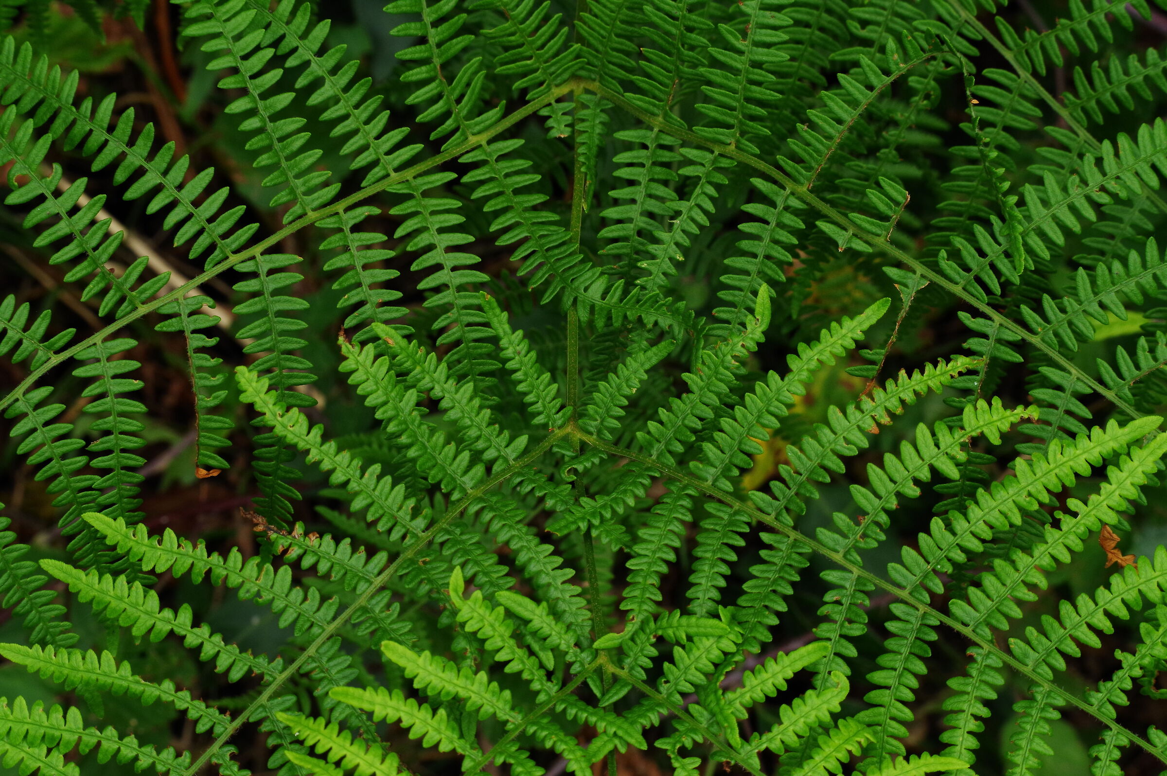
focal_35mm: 132
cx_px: 584
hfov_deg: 15.5
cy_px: 388
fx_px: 4275
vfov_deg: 10.4
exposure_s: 1/125
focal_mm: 88
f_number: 16
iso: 800
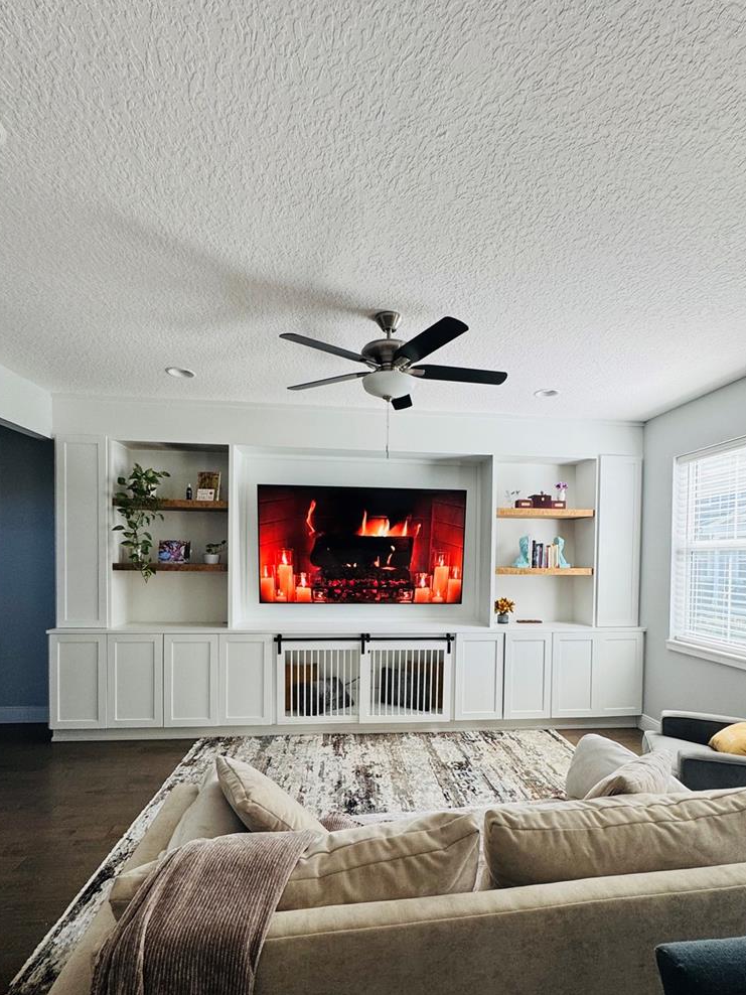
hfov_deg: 74.7
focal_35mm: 17
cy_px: 571
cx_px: 393
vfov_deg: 90.4
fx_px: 488
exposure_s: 1/120
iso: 80
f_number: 2.2
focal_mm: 2.22
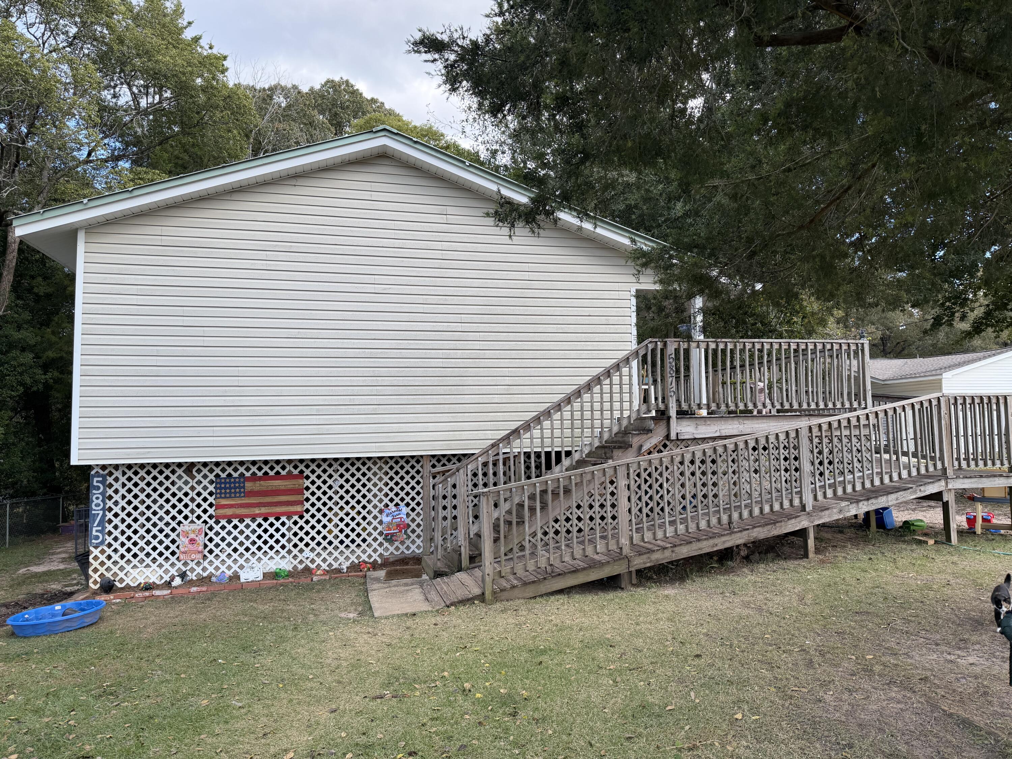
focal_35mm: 24
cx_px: 506
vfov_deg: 56.8
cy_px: 380
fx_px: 702
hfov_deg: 71.6
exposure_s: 1/955
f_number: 1.78
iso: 100
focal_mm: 6.76
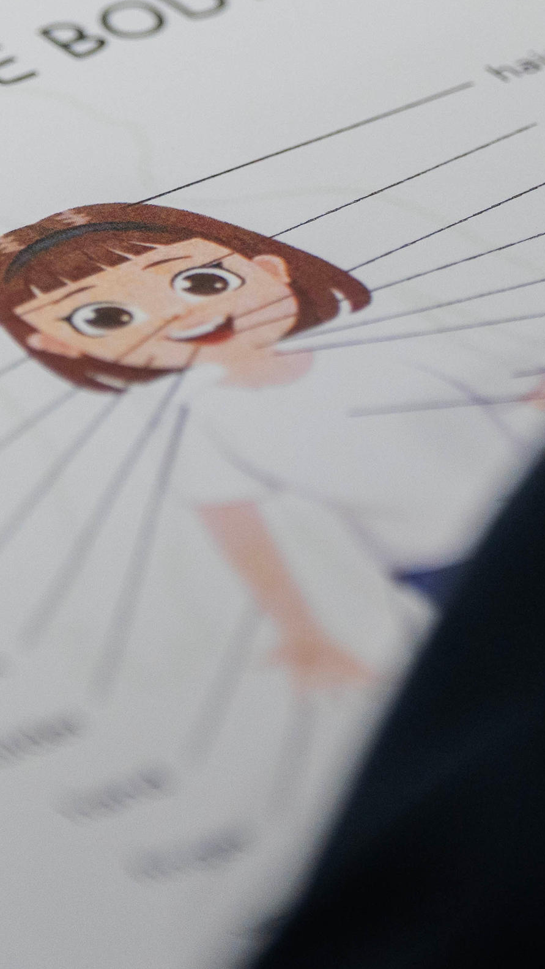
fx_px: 16990
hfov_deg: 1.8
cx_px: 379
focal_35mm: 661
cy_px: 267
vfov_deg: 3.3
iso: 640
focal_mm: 200
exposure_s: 1/800
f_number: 2.8
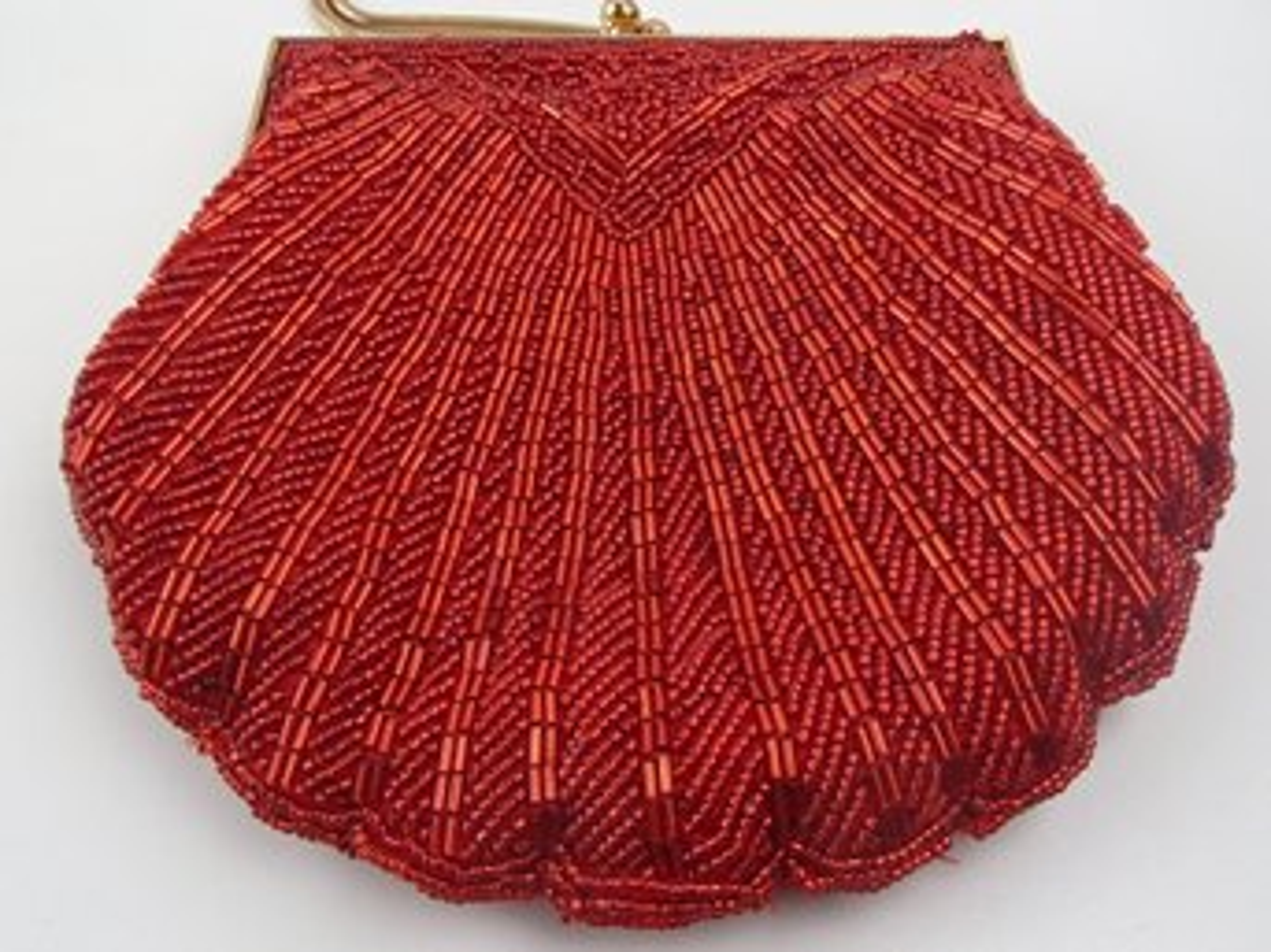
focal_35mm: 37
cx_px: 636
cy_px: 476
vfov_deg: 38.6
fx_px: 1358
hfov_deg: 50.2
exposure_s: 1/160
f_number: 4.7
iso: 400
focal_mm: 6.64
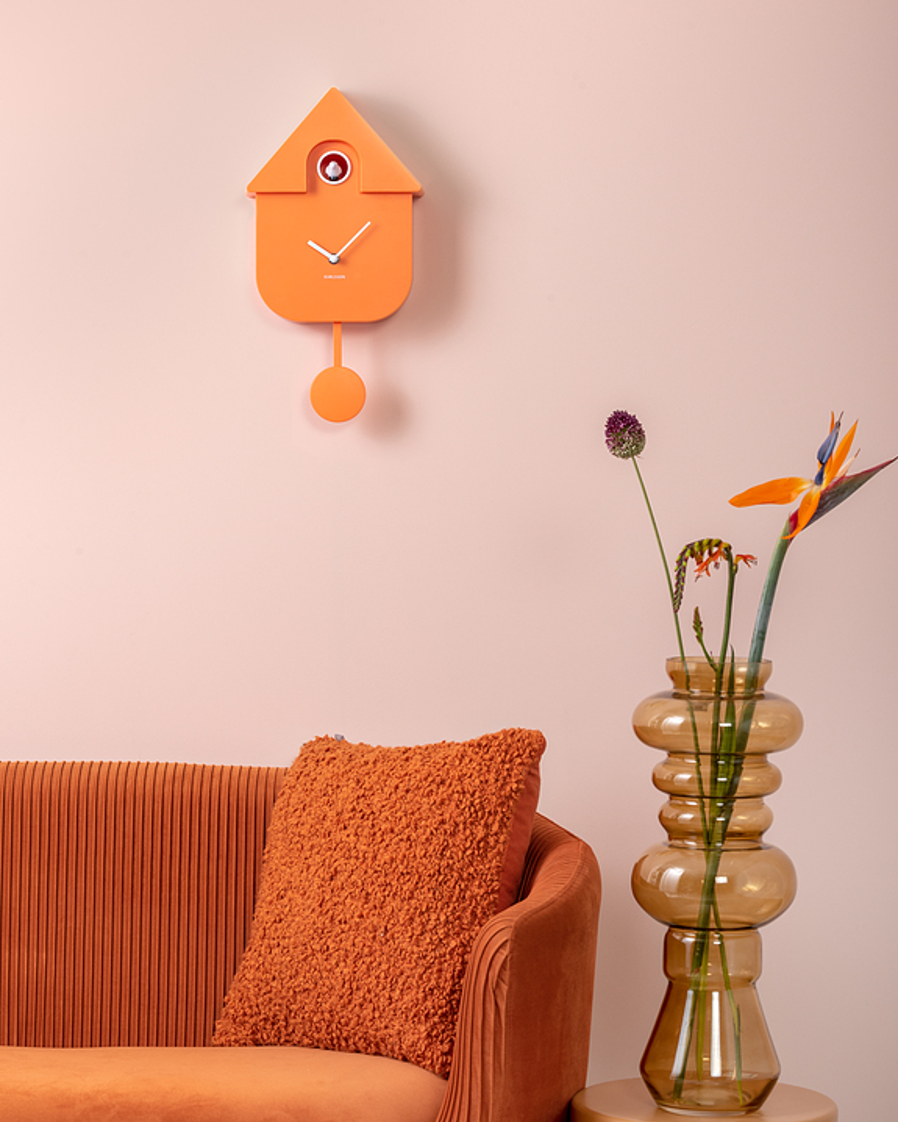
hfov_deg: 15.1
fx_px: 3386
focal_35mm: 102
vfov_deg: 18.8
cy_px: 534
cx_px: 449
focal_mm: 90
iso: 125
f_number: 13
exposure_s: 1/125
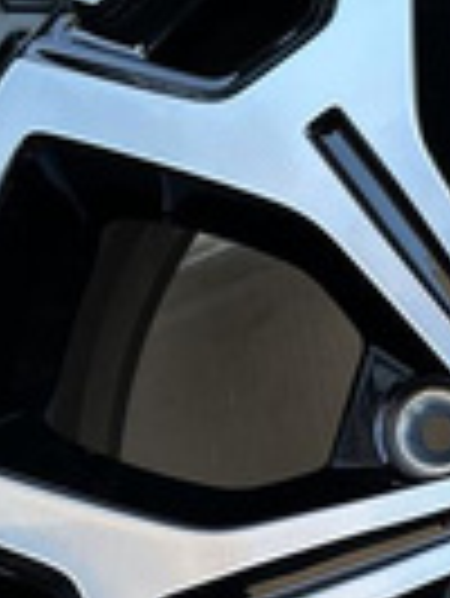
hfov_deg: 17.0
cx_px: 612
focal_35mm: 81
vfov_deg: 23.6
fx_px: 1402
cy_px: 504
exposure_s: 1/65
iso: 250
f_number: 1.78
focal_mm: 6.86
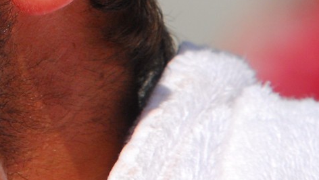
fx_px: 8733
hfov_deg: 2.1
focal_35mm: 1032
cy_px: -131
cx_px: -115
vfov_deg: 1.2
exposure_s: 1/2500
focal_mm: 160
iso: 320
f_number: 5.6
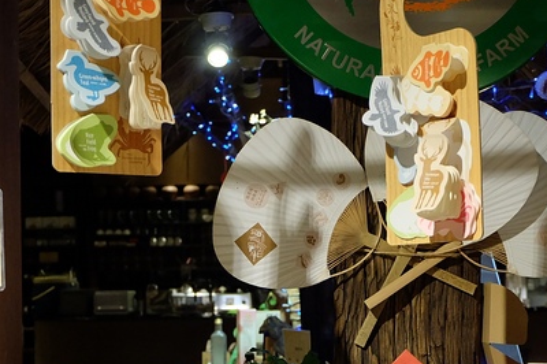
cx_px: 301
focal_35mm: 76
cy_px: 236
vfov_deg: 17.9
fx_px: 1154
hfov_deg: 26.7
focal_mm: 25.6
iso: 2000
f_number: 4.5
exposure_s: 1/30
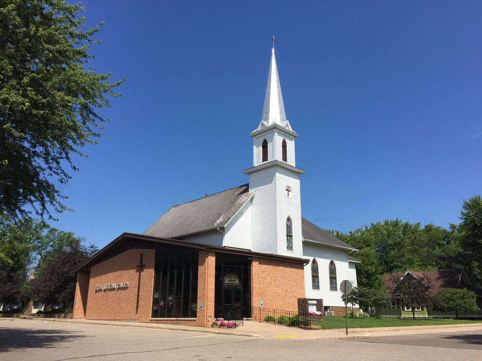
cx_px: 241
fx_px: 404
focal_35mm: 29
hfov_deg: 61.7
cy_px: 180
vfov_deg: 48.2
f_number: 2.2
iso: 32
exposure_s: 1/2326
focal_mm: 4.15
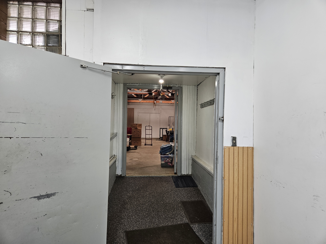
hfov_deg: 73.9
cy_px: 122
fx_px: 217
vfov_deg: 58.9
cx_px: 163
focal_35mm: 23
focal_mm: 5.4
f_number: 1.8
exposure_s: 1/120
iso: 200
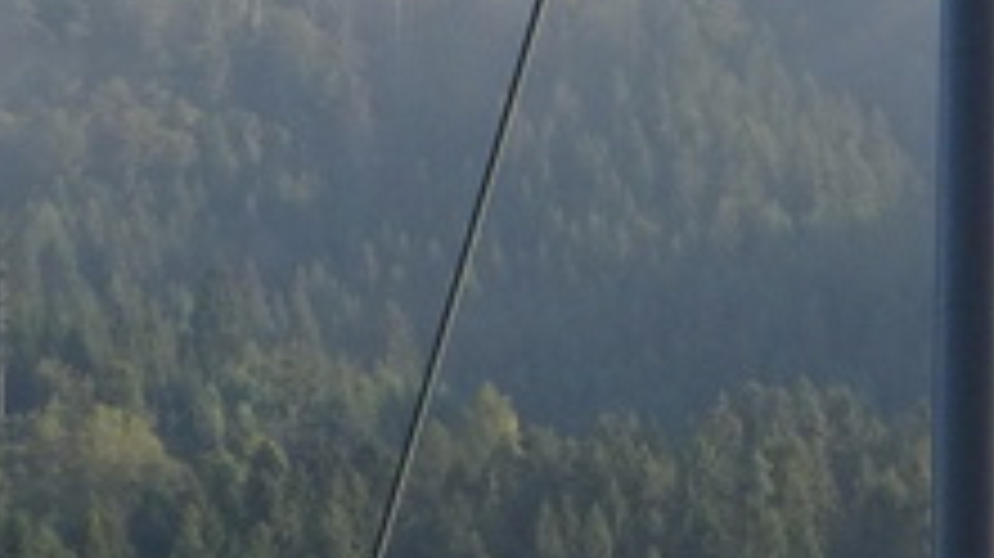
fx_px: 8745
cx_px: 882
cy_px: 130
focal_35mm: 332
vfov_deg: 3.7
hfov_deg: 6.5
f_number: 4.5
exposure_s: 1/200
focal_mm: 10.23
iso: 80
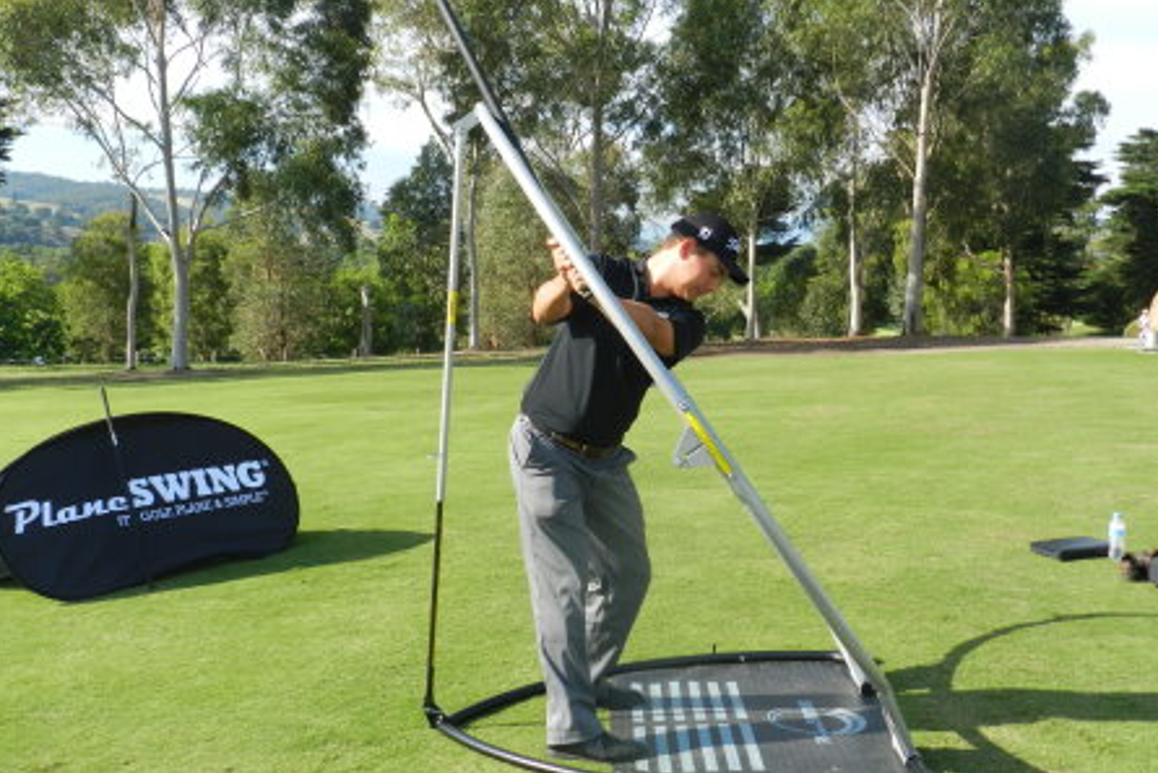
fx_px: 1287
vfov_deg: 33.4
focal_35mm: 40
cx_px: 575
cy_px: 393
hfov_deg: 48.4
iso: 160
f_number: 4
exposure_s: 1/640
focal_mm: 6.7
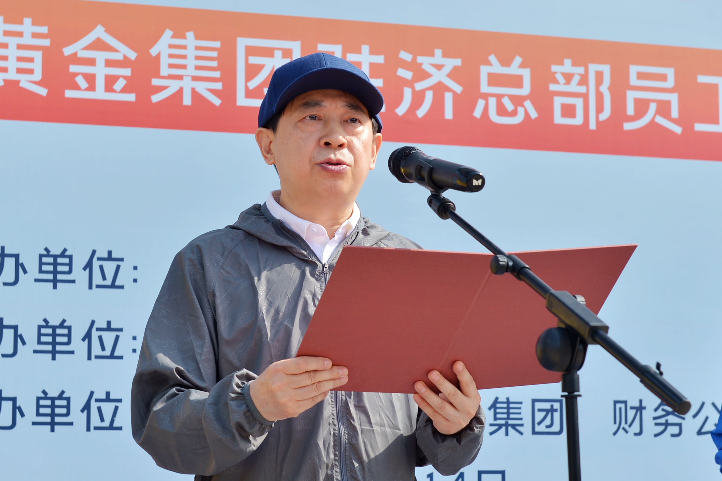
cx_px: 361
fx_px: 1404
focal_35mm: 70
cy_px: 240
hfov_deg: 28.8
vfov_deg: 19.5
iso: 200
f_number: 8
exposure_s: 1/350
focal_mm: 70
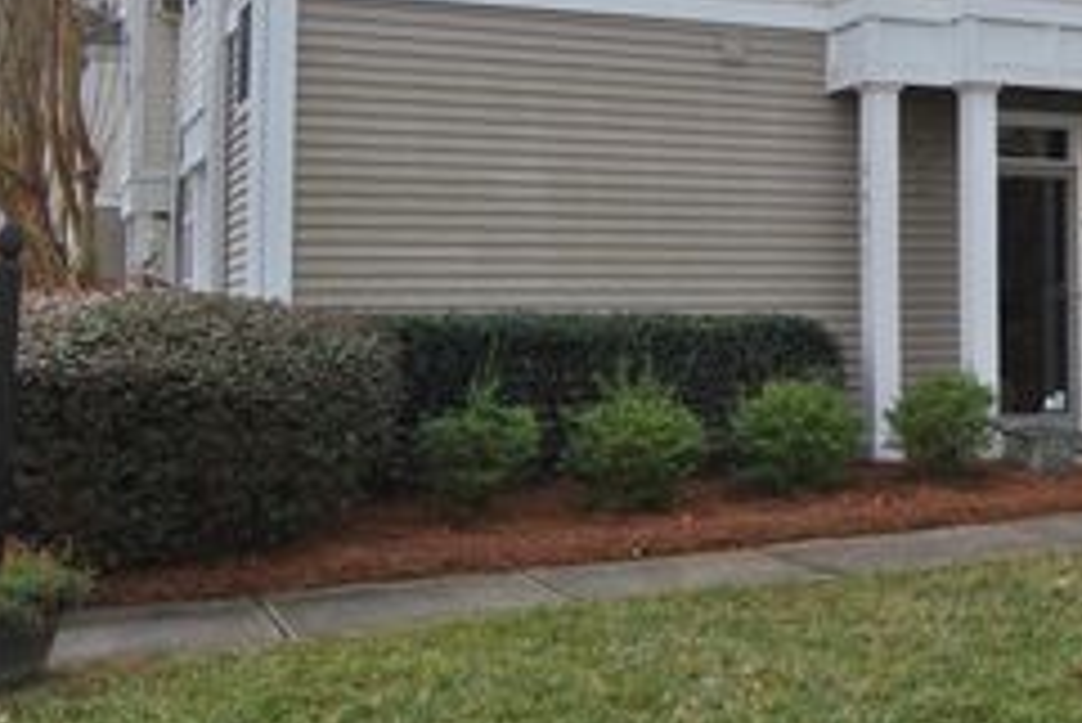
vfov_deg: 24.0
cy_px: 202
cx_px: 1104
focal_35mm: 56
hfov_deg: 32.5
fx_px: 1684
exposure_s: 1/200
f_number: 7.1
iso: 100
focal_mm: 18
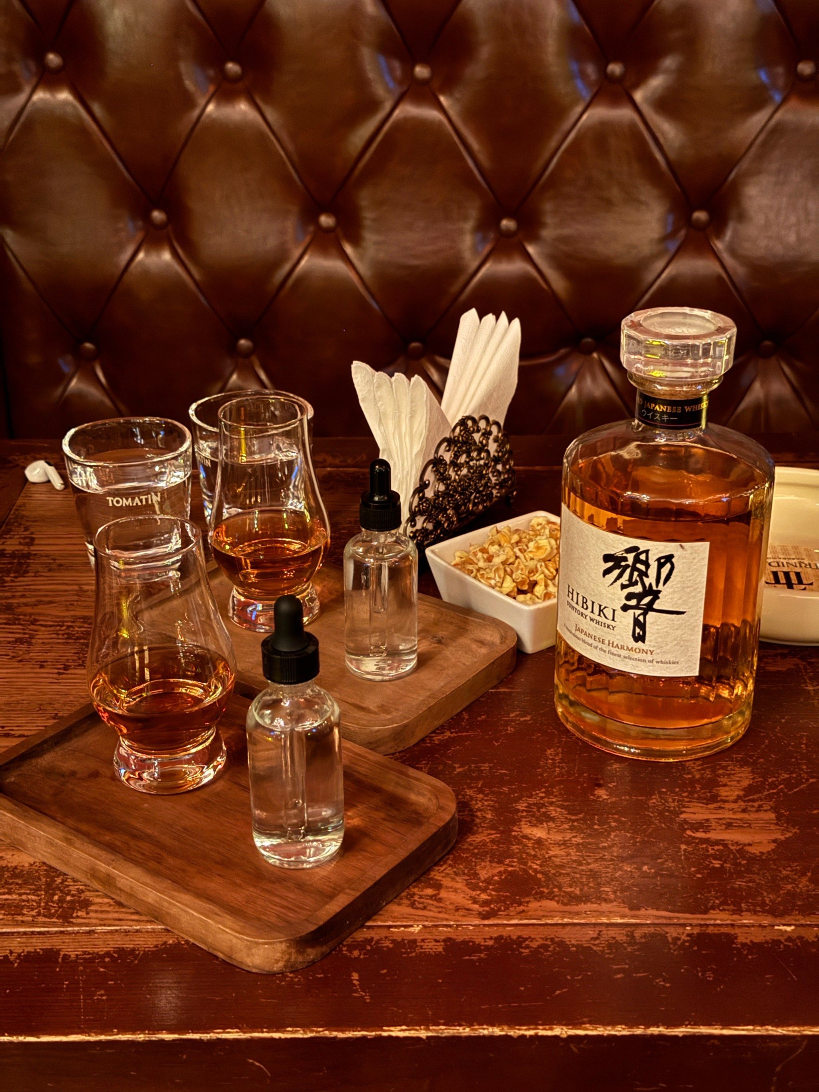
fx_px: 1514
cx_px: 410
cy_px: 546
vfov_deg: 39.7
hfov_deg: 30.3
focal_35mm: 48
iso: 640
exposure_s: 1/2
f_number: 1.78
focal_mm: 6.76
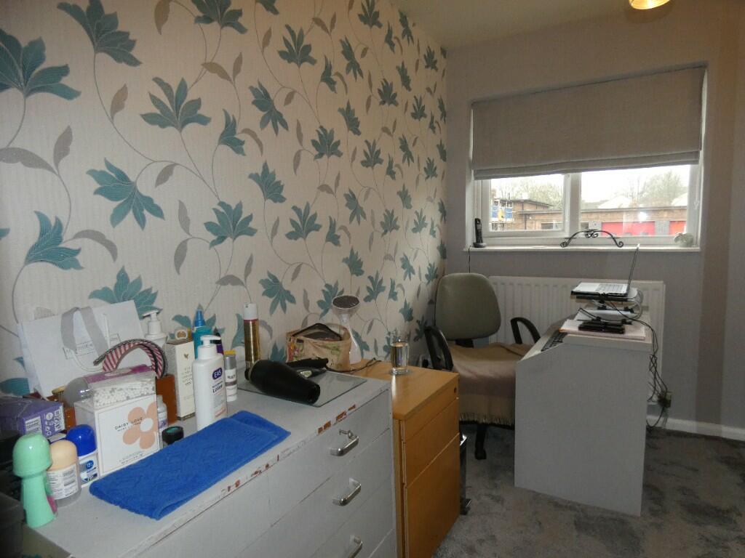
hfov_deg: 81.7
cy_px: 279
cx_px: 372
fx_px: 430
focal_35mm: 20
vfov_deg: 66.0
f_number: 2.8
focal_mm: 3.6
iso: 250
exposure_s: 1/60
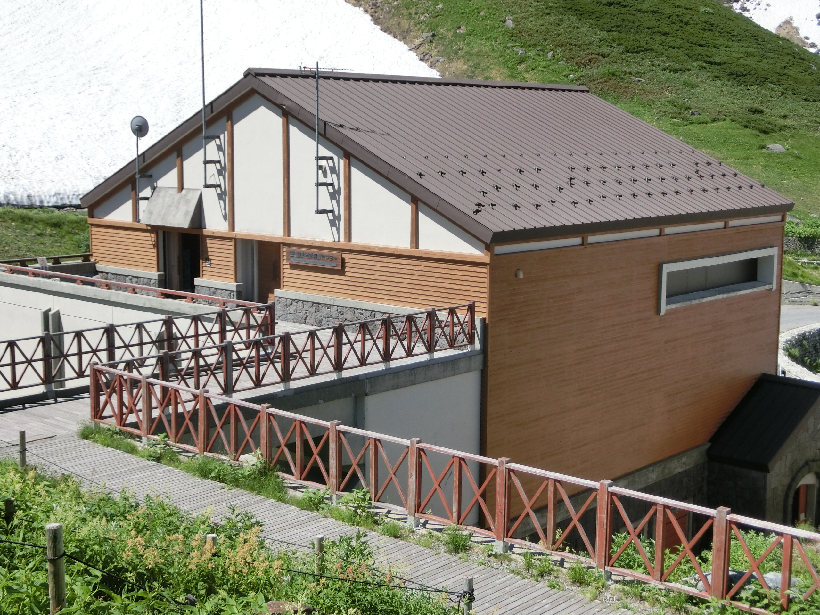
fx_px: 1184
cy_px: 308
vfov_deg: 29.1
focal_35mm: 50
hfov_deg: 38.2
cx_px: 410
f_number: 4.3
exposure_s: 1/800
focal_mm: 9.16
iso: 80
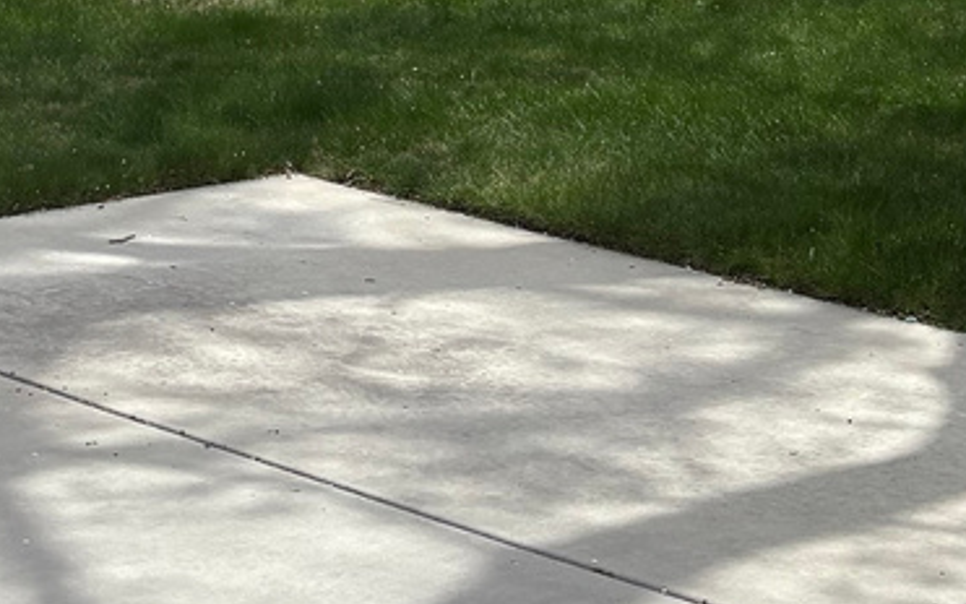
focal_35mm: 114
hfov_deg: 17.7
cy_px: -299
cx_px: -78
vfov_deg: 11.1
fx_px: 3002
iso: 50
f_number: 1.6
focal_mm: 5.96
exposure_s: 1/2985
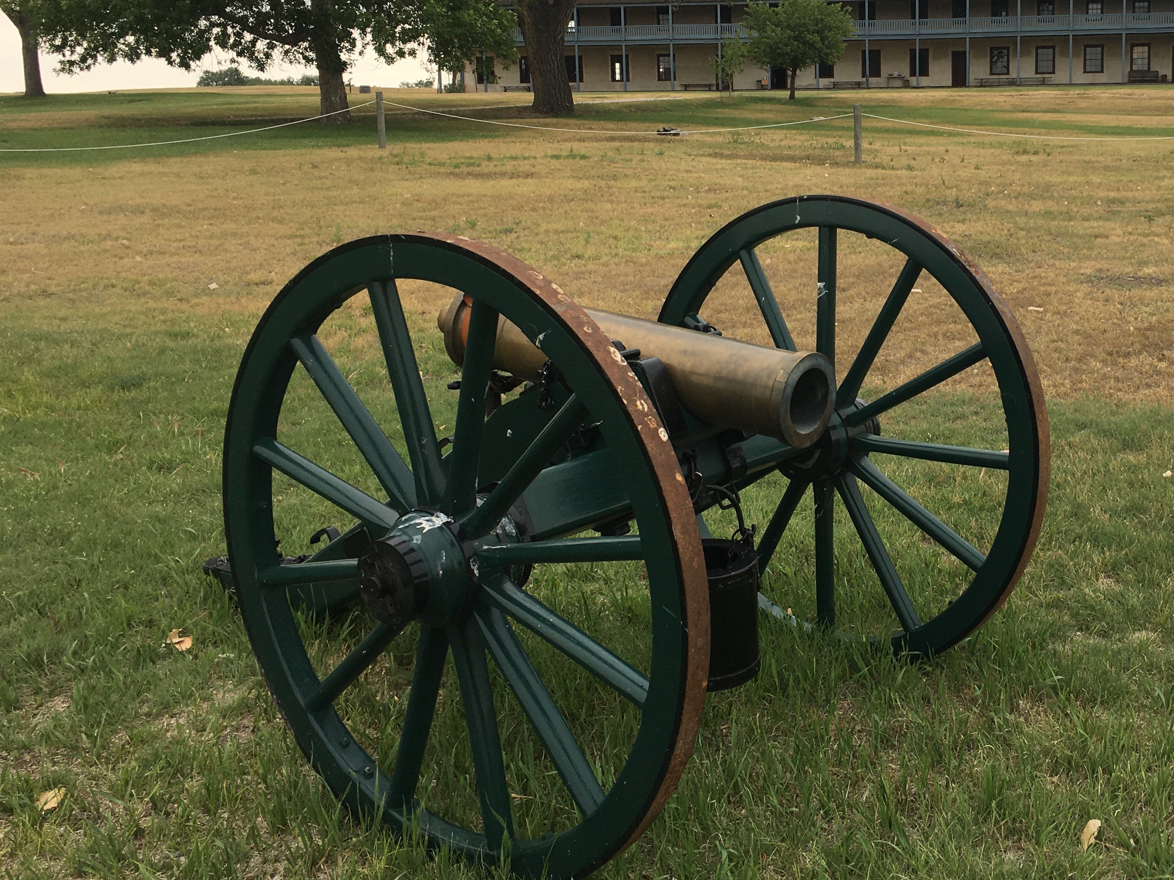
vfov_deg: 34.1
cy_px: 322
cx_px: 849
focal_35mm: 42
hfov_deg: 43.6
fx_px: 1424
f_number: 2.2
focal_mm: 4.15
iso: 25
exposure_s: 1/370
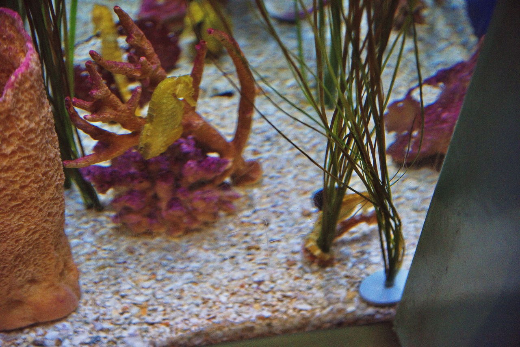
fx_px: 1011
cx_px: 260
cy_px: 174
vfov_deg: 19.5
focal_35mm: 70
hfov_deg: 28.8
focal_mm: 70
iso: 5600
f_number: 4
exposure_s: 1/160
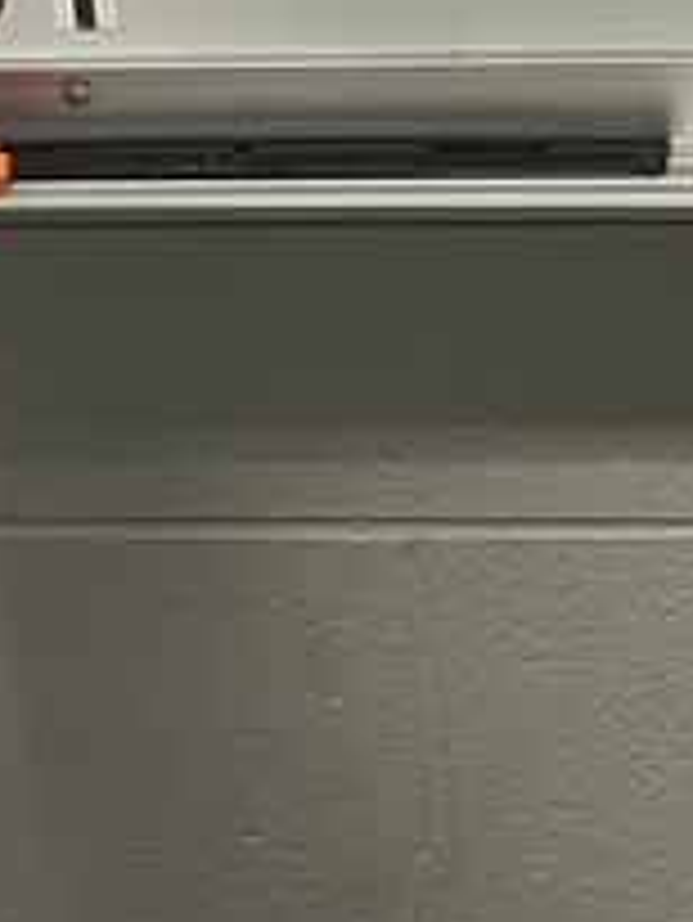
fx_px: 3466
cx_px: 882
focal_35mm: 130
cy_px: -891
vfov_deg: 13.2
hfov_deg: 11.2
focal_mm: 4.2
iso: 125
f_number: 1.6
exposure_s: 1/60
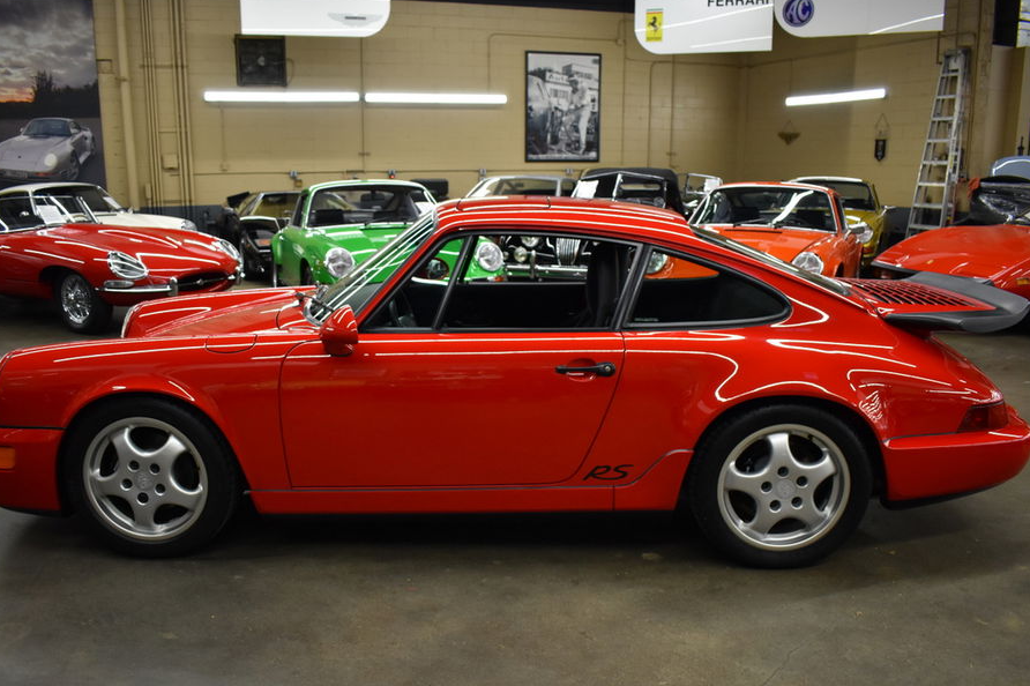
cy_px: 387
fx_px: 887
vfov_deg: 42.2
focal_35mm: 31
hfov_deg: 60.3
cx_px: 486
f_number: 3.5
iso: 800
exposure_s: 1/125
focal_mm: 18
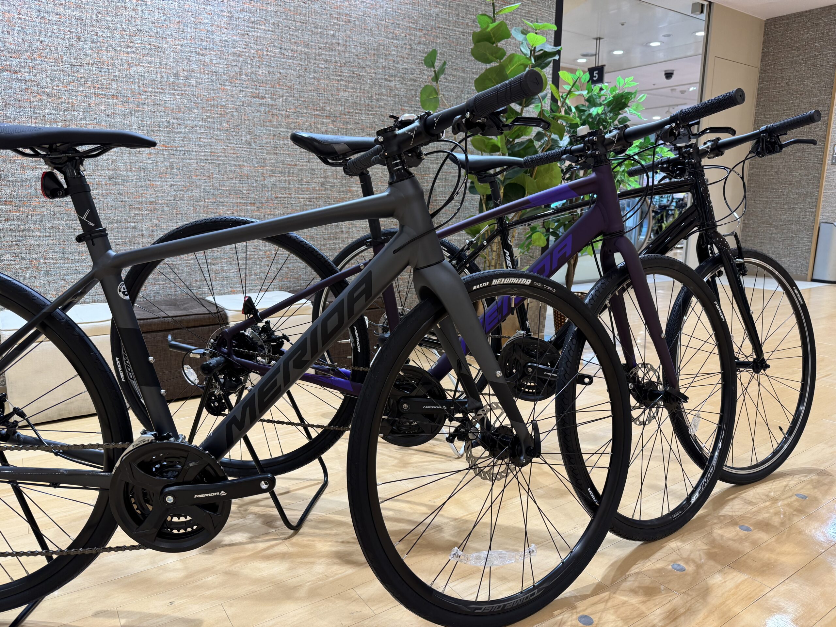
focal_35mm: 24
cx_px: 418
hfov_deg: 71.6
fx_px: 580
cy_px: 314
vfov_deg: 56.8
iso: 125
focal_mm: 6.76
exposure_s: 1/120
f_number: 1.78
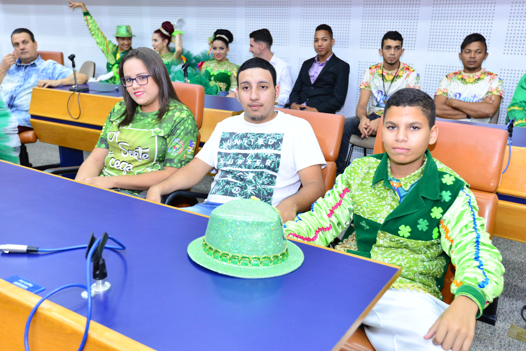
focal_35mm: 35
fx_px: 512
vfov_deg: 37.9
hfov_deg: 54.4
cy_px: 176
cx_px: 263
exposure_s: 1/80
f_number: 5
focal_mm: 35
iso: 2500
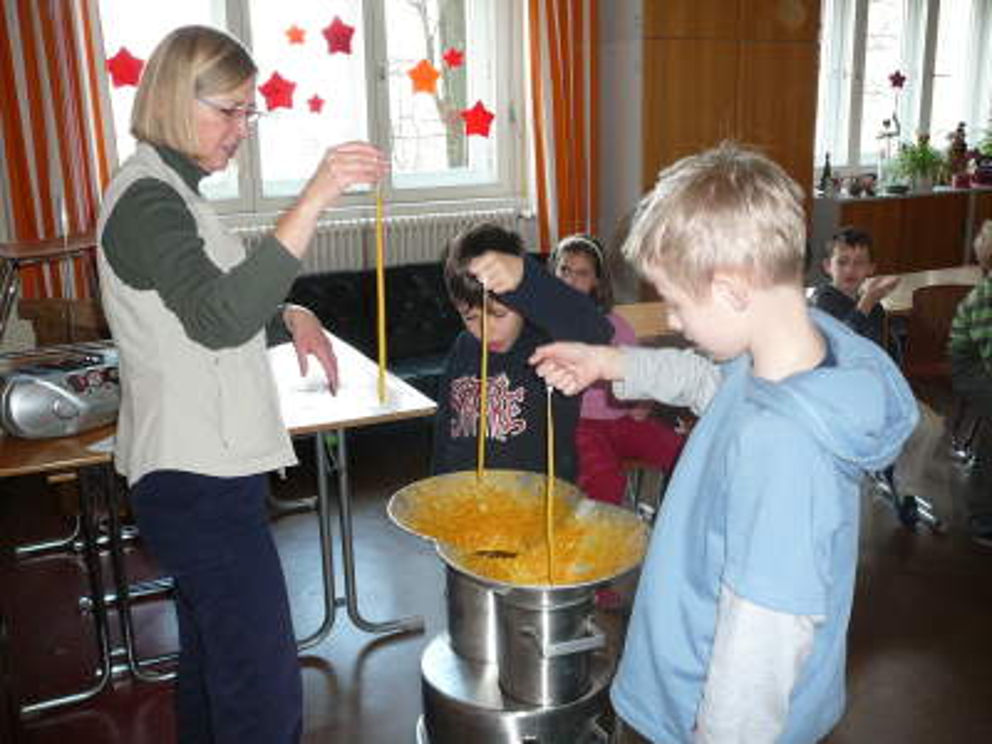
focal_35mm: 35
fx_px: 1003
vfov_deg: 40.7
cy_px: 372
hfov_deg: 52.6
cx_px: 496
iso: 160
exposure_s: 1/30
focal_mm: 5.2
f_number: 2.8
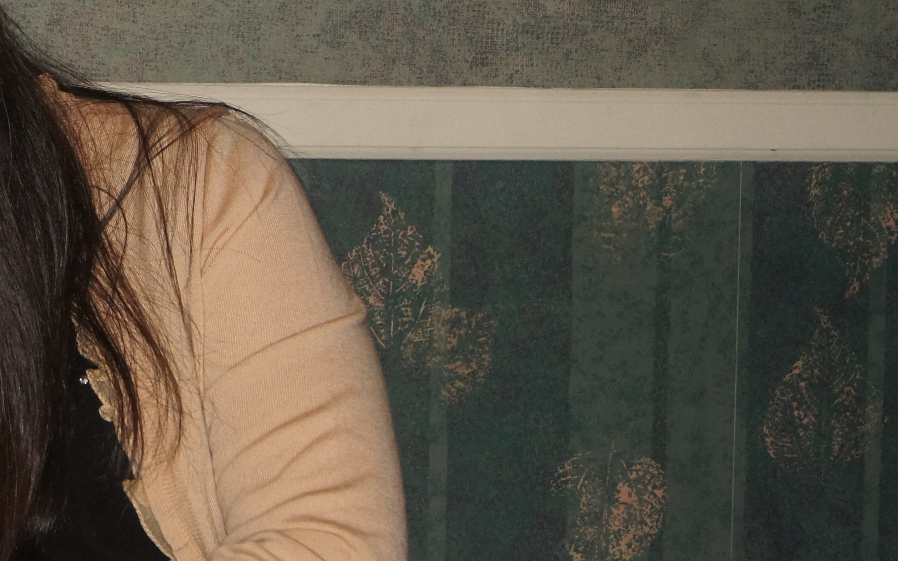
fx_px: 2447
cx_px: -77
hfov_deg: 19.9
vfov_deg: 12.9
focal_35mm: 100
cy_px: 20
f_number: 4.5
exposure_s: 1/60
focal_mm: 26
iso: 800
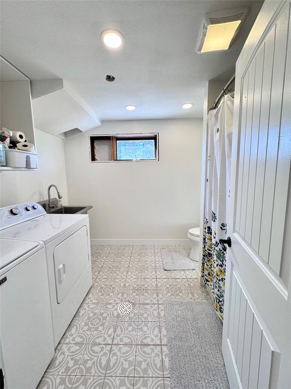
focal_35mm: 14
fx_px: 157
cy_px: 194
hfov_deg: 85.7
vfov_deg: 102.1
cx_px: 146
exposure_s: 1/120
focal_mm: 2.22
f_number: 2.2
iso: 64
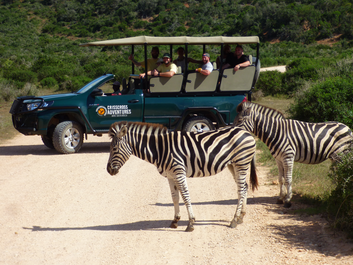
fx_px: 928
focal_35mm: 91
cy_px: 132
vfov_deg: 16.2
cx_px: 176
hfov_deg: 21.5
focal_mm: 15.15
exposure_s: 1/800
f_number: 4.6
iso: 100
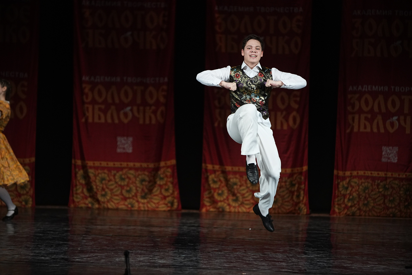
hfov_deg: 13.2
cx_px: 206
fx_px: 1774
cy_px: 138
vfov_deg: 8.9
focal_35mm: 155
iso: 4000
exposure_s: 1/500
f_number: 2.8
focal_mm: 155
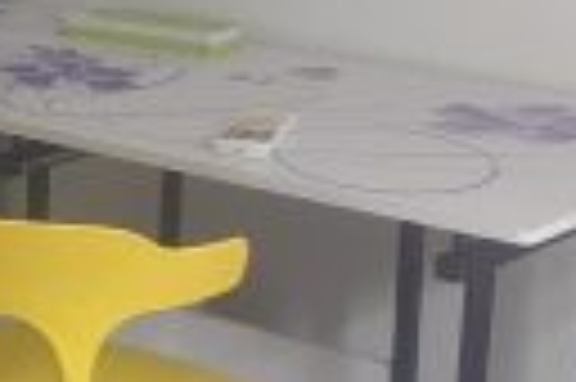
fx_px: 2493
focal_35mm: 156
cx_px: -778
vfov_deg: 8.8
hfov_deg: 11.2
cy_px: 171
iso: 405
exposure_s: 1/100
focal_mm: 5.56
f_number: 1.88
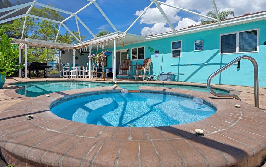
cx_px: 134
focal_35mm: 18
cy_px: 81
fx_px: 131
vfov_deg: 65.0
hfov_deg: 91.1
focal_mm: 17
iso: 400
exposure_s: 1/320
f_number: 8
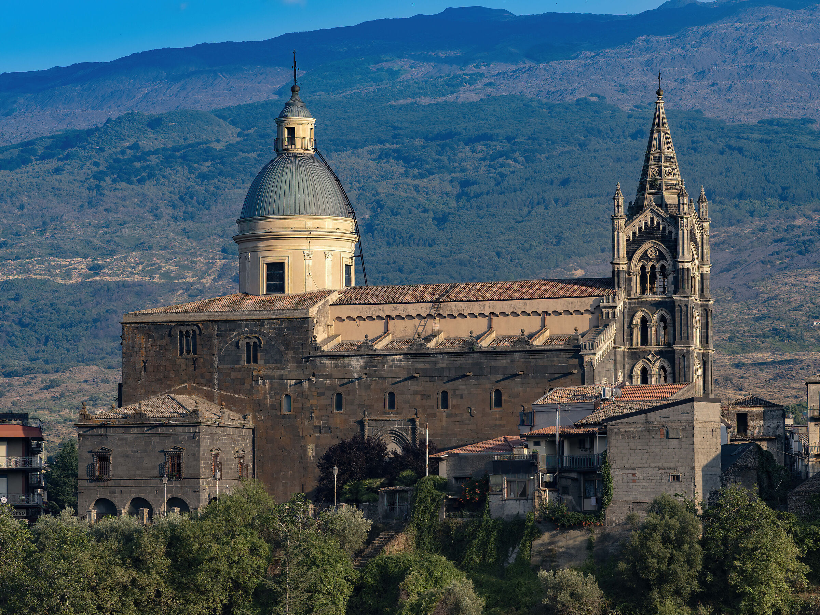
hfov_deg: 12.6
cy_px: 308
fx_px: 3719
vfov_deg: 9.5
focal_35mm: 157
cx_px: 410
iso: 200
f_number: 8
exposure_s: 1/250
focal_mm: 200
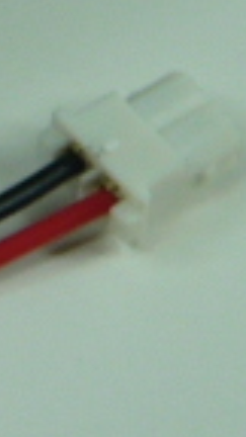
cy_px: -182
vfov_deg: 10.3
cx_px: -456
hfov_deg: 5.6
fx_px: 2354
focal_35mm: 203
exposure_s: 1/100
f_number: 2.8
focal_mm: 4.8
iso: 100
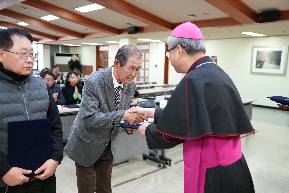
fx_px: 265
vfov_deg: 40.0
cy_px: 96
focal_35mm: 33
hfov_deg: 57.2
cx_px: 144
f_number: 2.8
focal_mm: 33
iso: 3200
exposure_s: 1/250
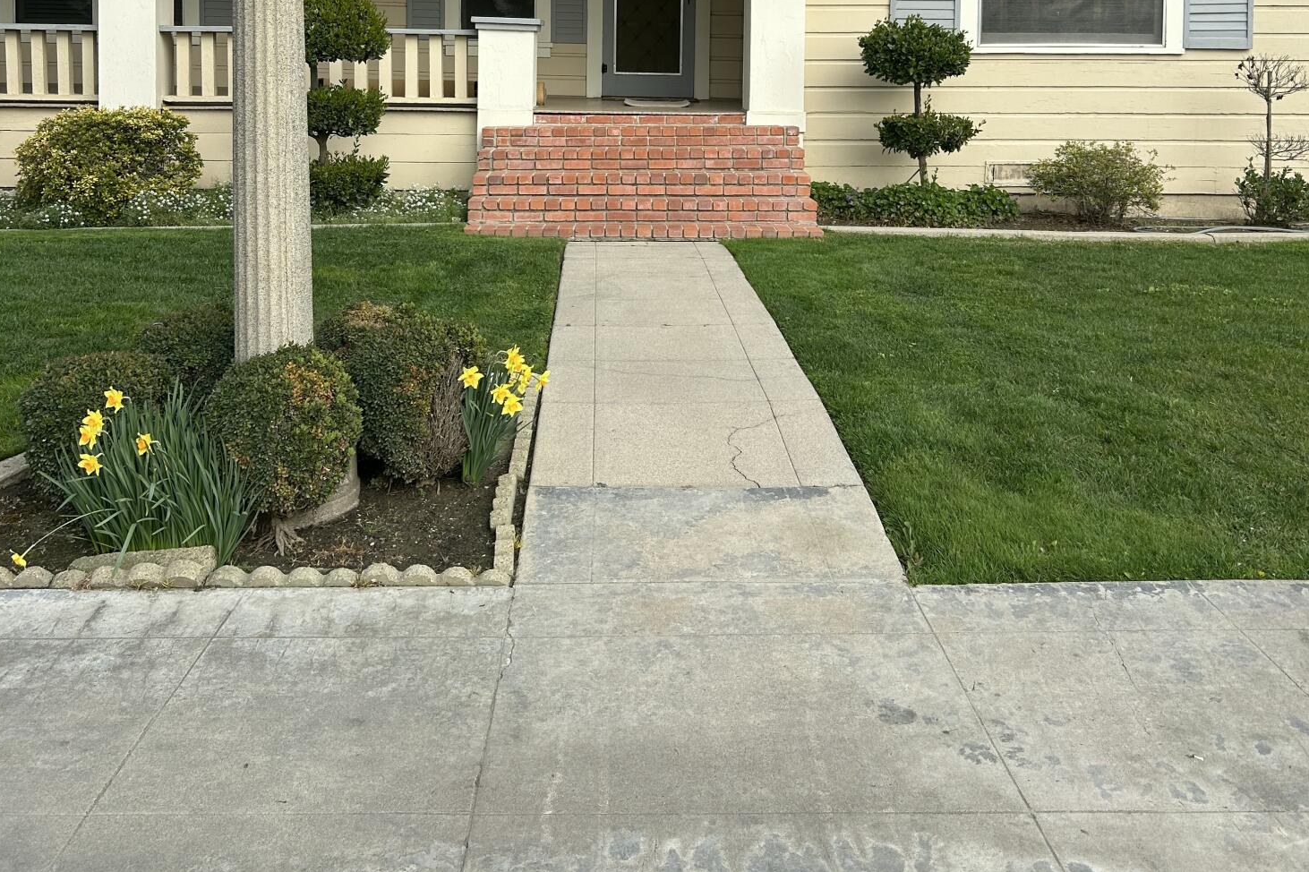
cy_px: 131
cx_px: 663
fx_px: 1345
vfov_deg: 34.4
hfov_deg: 51.9
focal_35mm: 37
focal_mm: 5.7
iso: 50
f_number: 1.5
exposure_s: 1/2045
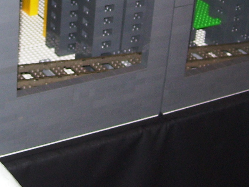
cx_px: 65
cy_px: -24
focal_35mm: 98
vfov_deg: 14.7
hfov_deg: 19.9
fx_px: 705
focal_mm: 6
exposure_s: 1/60
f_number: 2.7
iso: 80
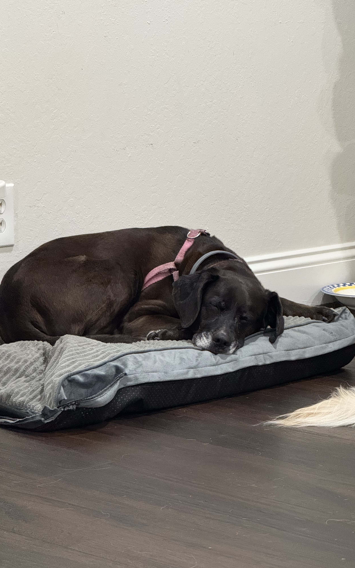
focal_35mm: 128
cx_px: 196
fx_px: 1982
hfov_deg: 10.2
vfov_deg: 16.3
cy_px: 284
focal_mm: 15.66
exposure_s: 1/40
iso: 640
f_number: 2.8
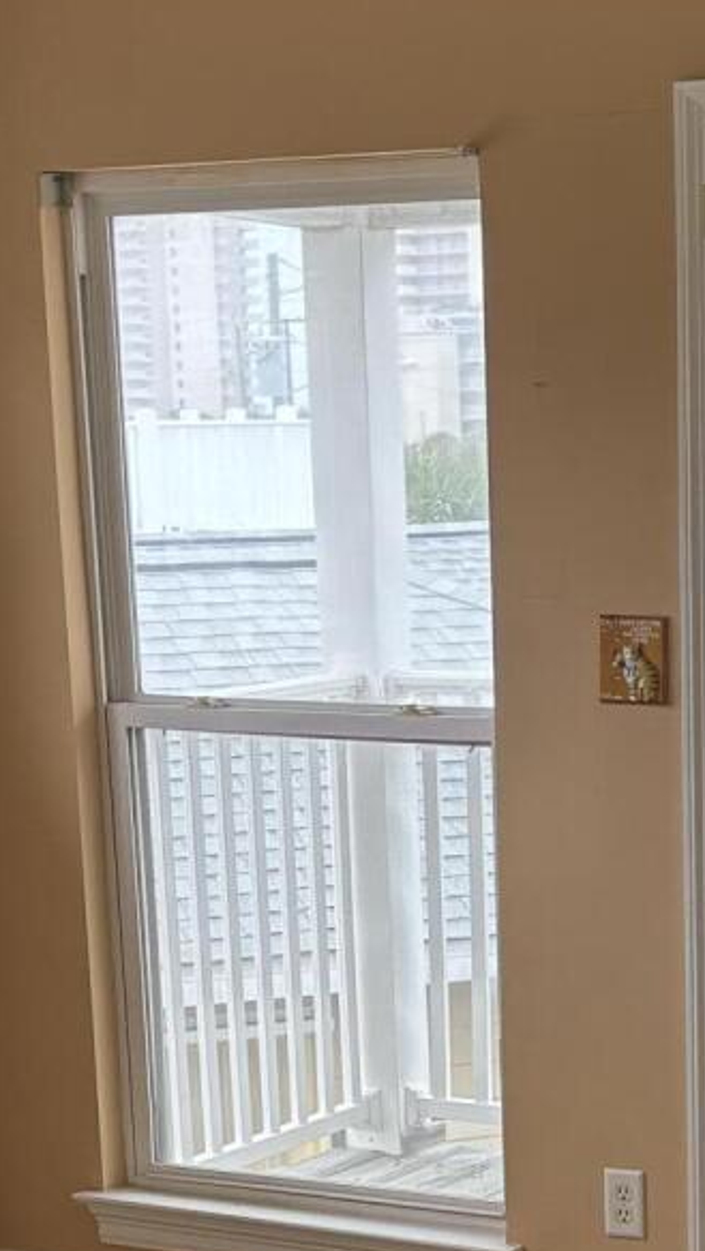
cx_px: 639
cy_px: 1365
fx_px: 3220
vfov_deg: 21.0
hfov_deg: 12.4
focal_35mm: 97
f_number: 1.6
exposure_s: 1/121
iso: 40
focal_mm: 5.96
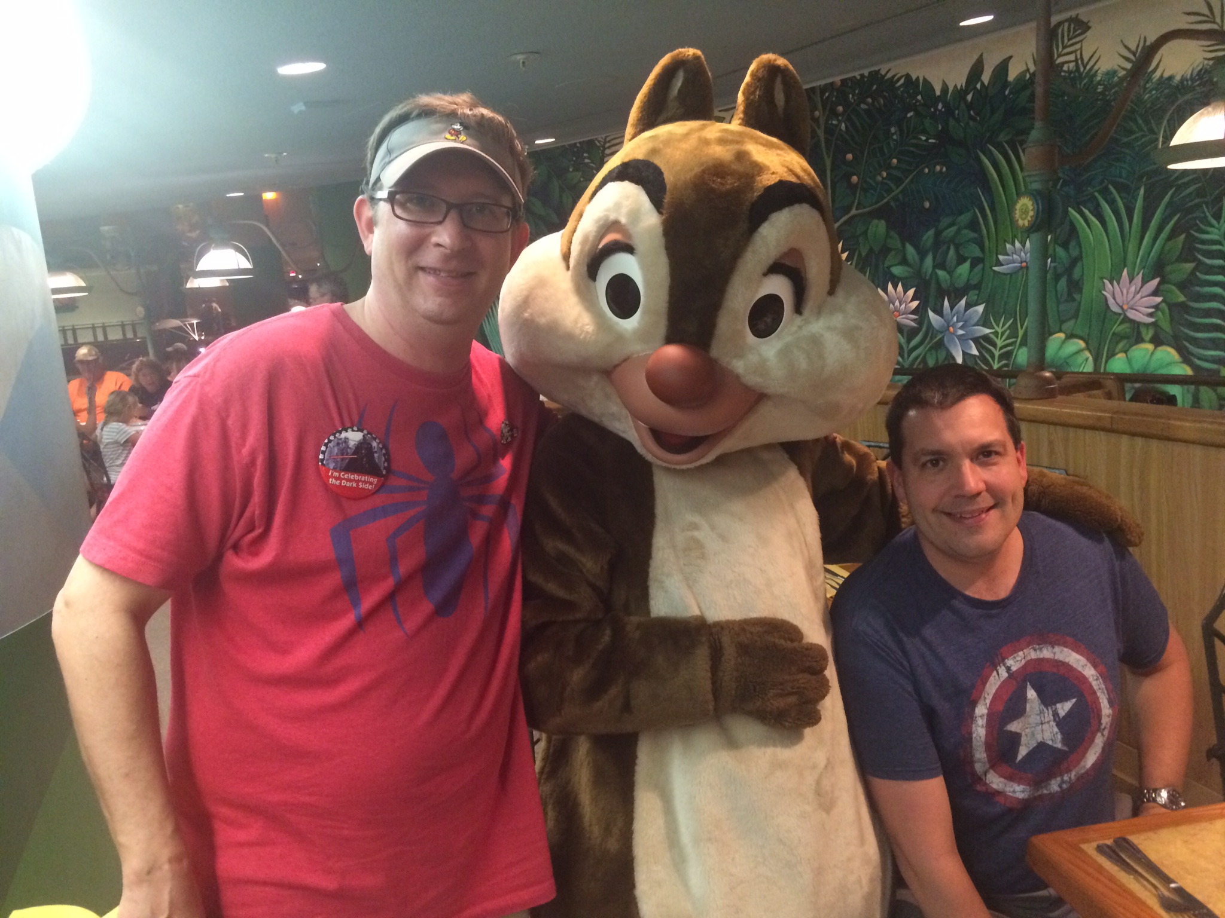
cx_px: 612
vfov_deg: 48.2
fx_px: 1026
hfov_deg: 61.7
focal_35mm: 29
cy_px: 459
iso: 320
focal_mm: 4.15
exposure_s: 1/30
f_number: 2.2
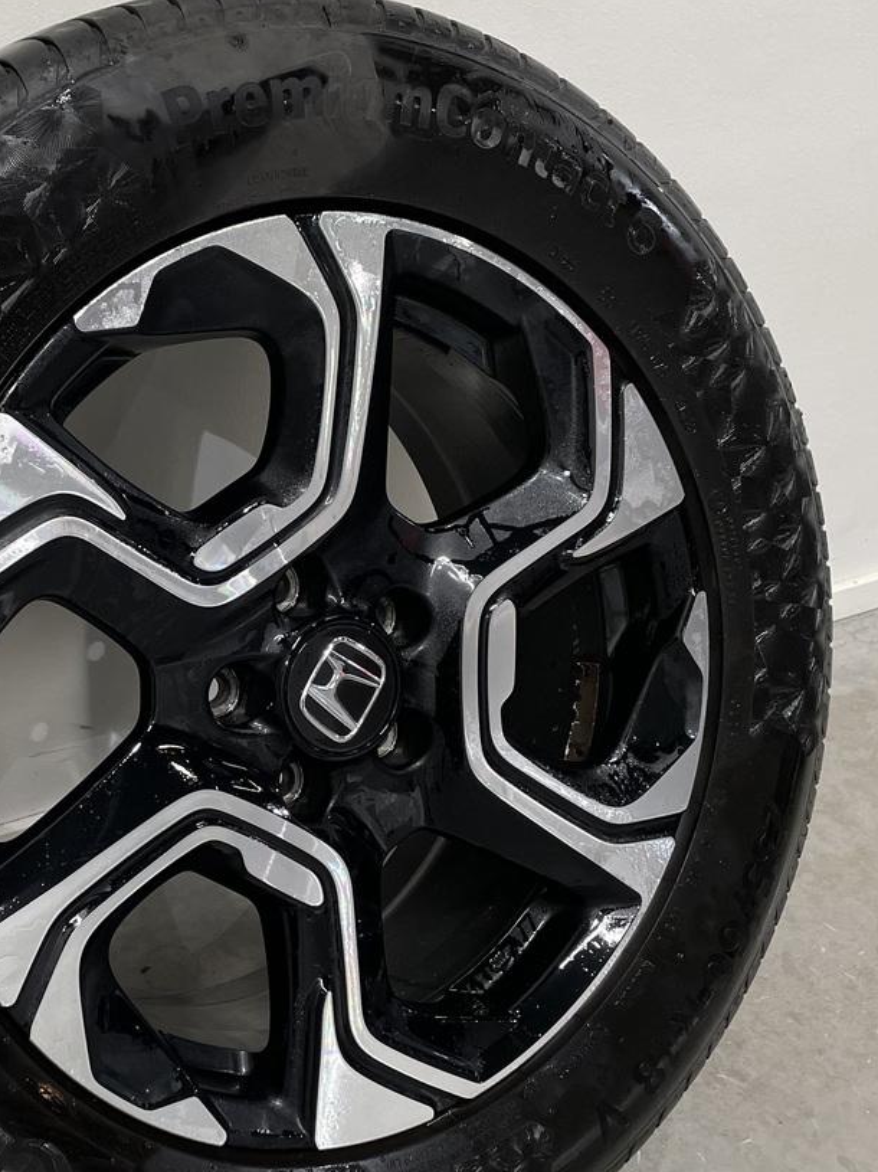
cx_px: 132
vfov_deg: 41.2
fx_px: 1556
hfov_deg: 30.5
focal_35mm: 46
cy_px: 671
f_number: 1.6
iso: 125
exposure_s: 1/100
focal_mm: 4.2
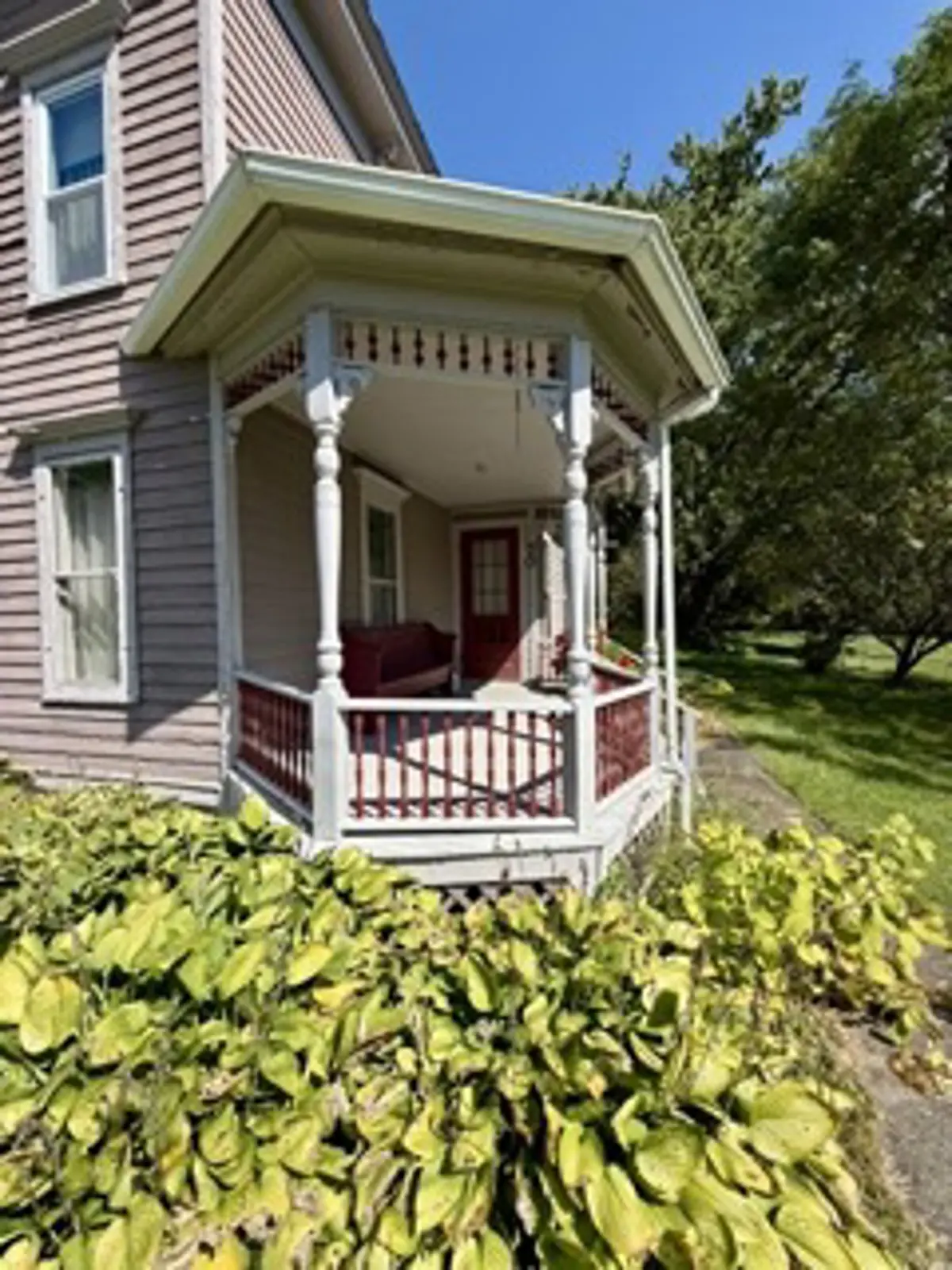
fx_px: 513
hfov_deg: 85.7
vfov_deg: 102.1
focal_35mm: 14
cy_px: 635
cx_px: 476
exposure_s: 1/1961
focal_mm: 2.22
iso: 50
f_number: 2.2
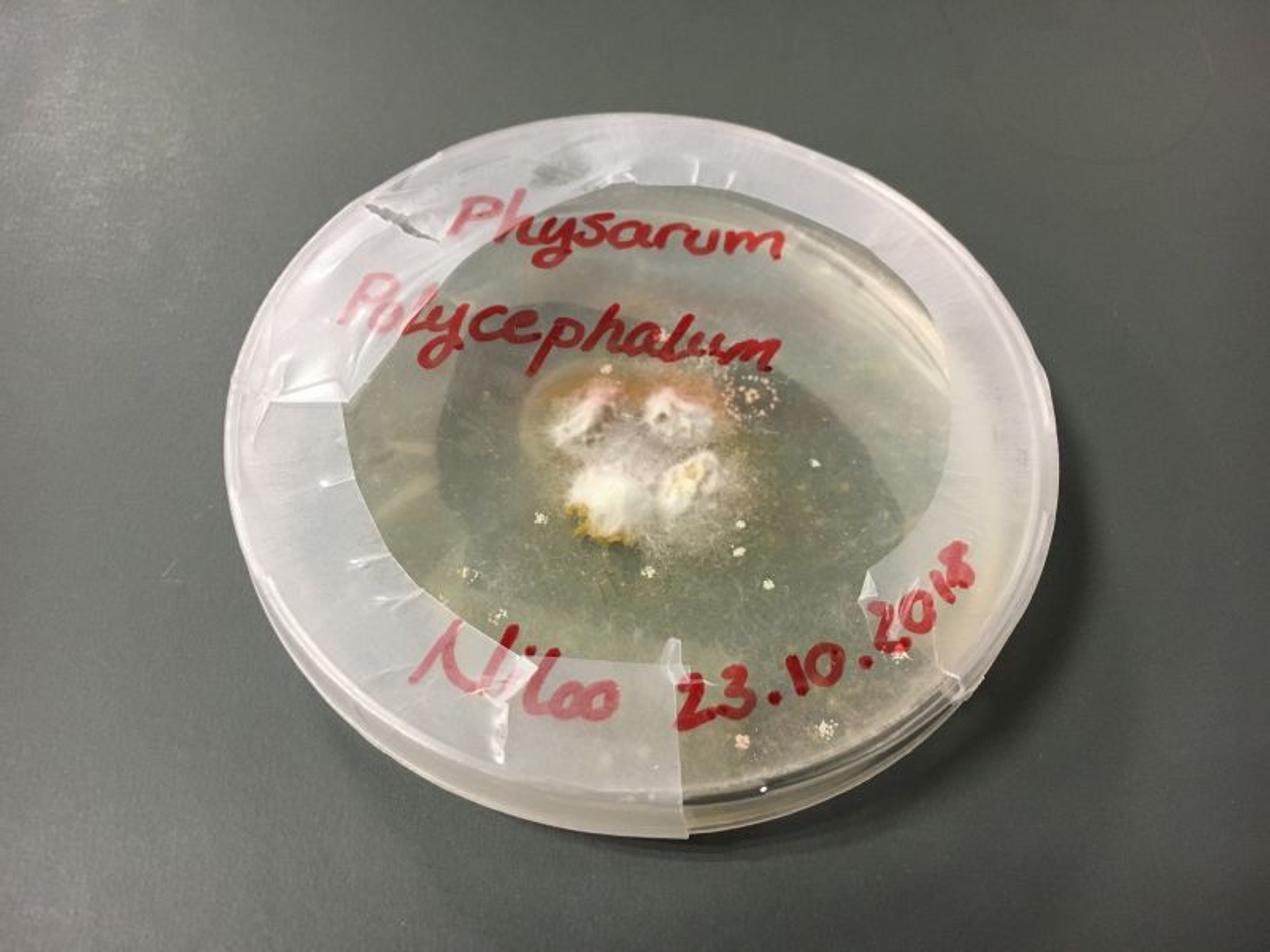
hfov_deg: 61.7
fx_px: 1064
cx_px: 635
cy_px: 476
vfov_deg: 48.2
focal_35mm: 29
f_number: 2.2
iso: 160
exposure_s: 1/33
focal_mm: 4.15
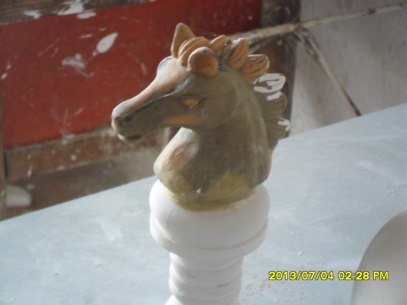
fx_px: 1235
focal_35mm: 105
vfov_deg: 14.1
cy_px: 152
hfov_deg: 18.7
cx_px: 204
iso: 400
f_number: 5.8
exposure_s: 1/8
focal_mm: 18.9
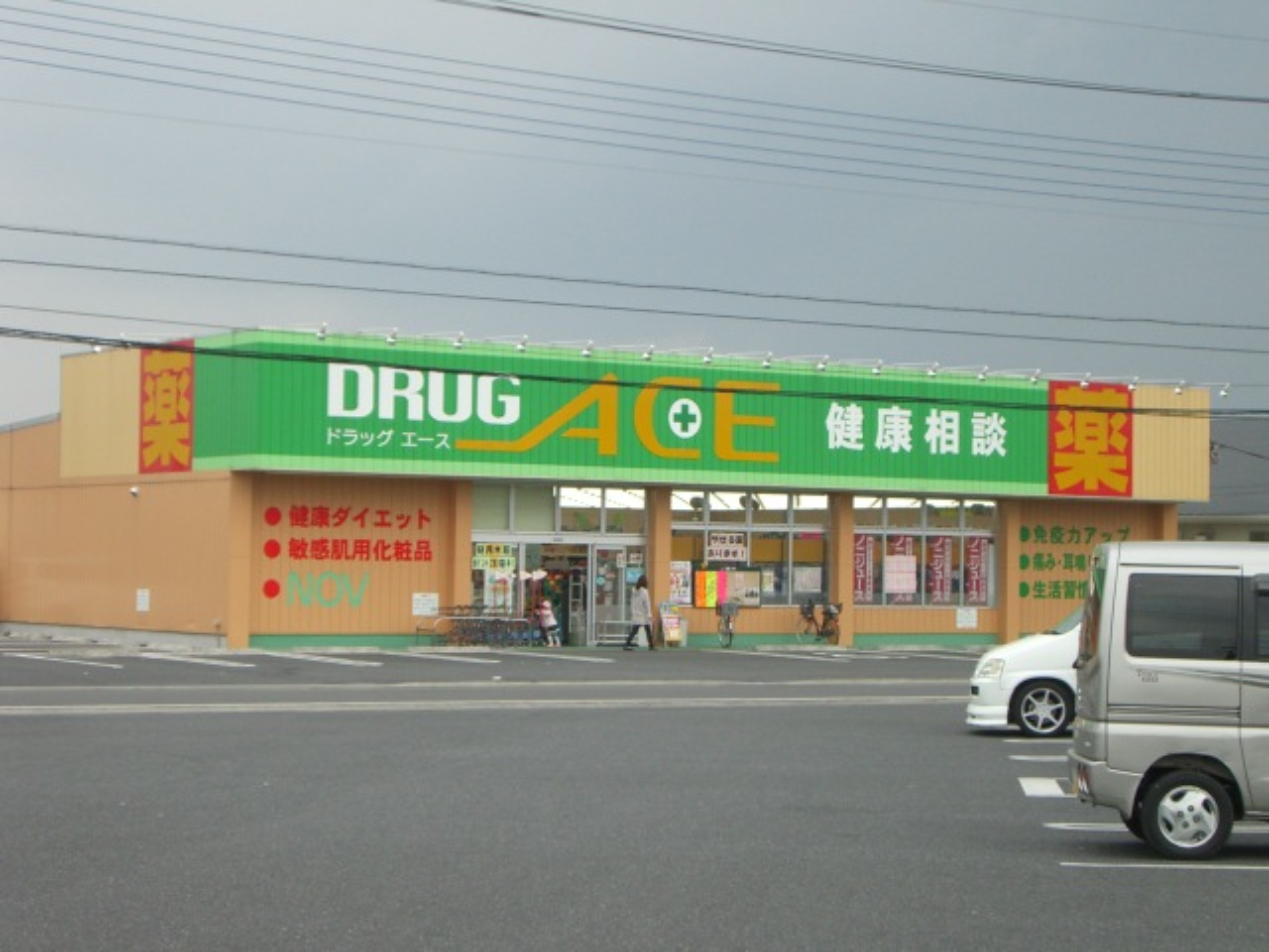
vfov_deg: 18.7
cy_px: 476
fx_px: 2896
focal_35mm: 79
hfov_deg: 24.7
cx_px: 634
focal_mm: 12.8
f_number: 4.1
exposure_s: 1/250
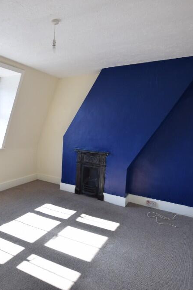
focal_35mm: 23
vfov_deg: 76.1
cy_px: 146
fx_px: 185
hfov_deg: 51.8
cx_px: 40
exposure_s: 1/80
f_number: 4
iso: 100
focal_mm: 10
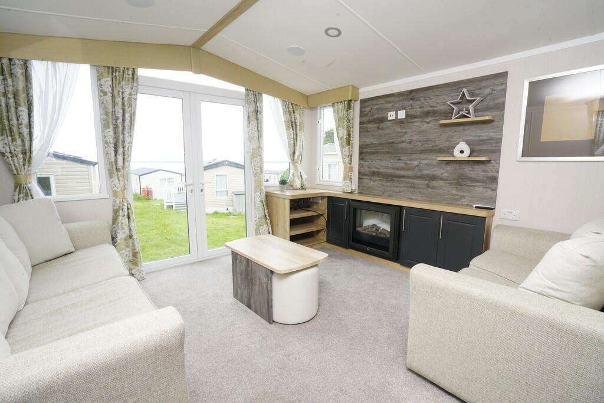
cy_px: 202
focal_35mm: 16
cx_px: 302
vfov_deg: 73.8
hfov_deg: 96.7
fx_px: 268
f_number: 16
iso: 1600
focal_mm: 16
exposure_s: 1/60
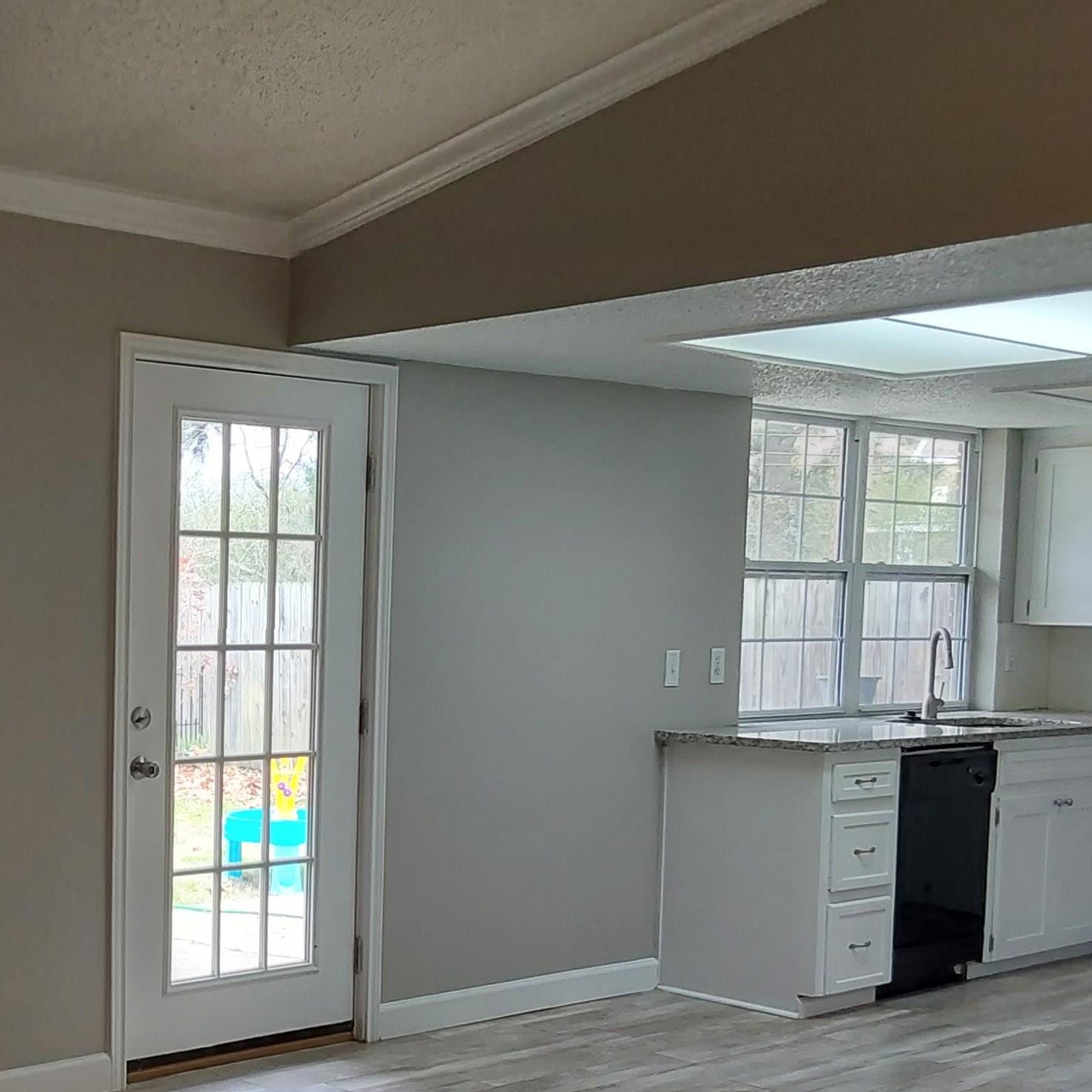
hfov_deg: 31.3
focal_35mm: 52
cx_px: 117
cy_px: 767
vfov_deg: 32.4
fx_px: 1856
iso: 100
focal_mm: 2.91
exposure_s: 1/60
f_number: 1.9
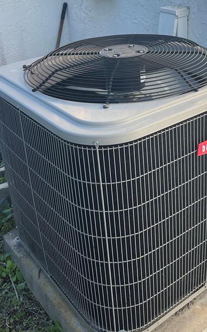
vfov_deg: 45.6
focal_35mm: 43
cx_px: 137
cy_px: 114
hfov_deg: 29.6
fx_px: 388
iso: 32
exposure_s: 1/894
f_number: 1.6
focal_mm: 5.1
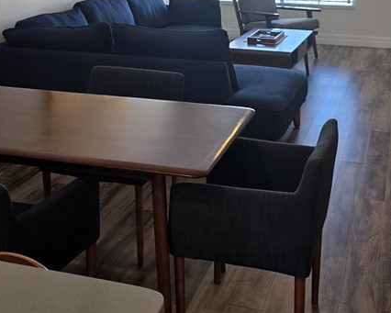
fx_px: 625
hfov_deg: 34.7
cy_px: 22
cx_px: 214
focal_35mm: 54
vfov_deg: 27.0
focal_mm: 6.3
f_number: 1.7
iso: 200
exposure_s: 1/120
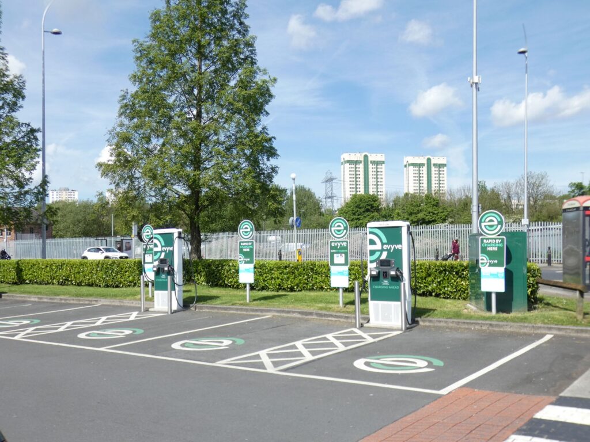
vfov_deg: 37.7
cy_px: 221
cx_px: 295
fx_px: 648
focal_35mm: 38
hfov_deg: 49.0
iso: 80
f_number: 3.5
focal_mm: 6.8
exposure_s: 1/800
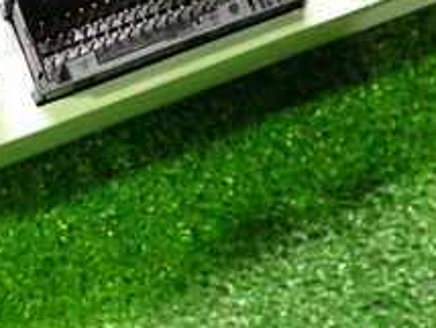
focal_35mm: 84
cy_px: 10
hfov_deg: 23.2
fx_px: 1059
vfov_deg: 17.3
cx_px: 159
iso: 640
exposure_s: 1/30
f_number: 2.3
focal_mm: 5.4
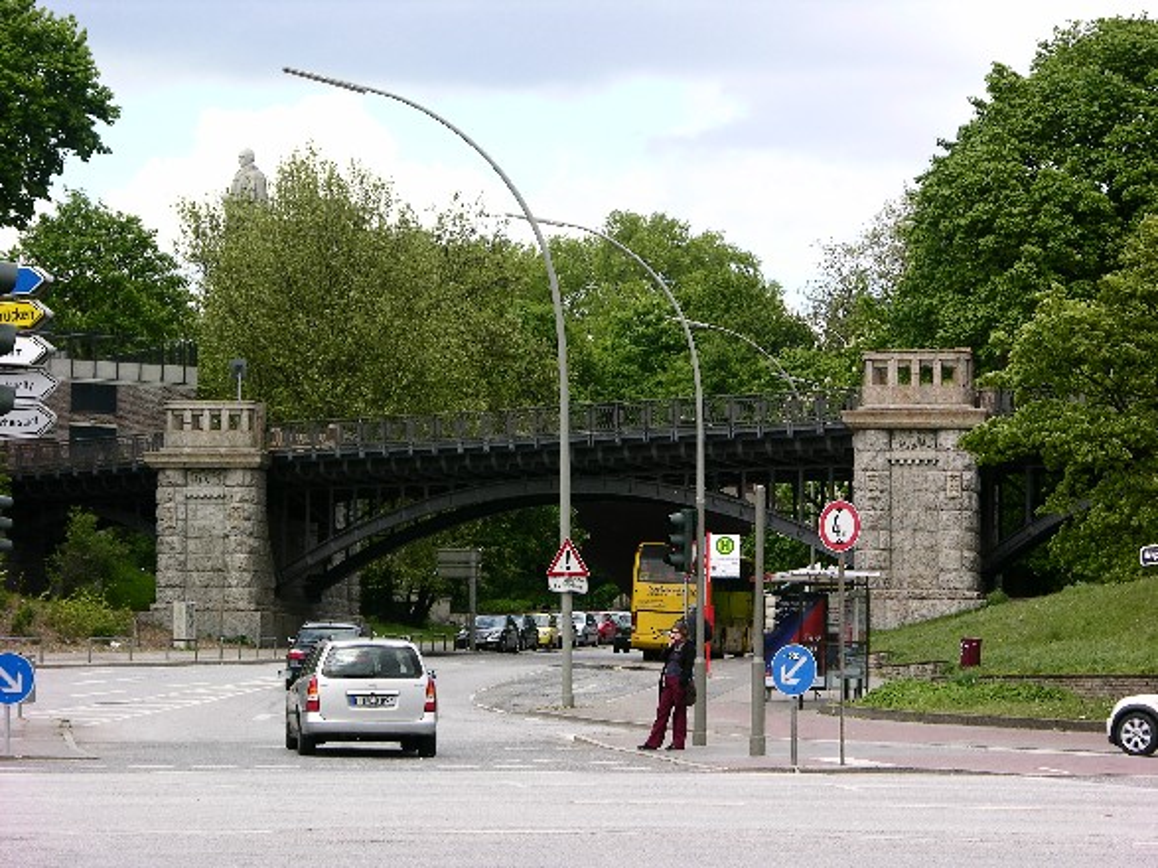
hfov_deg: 15.2
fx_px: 4348
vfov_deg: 11.4
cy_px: 434
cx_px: 579
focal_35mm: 130
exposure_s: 1/137
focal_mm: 31.9
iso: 50
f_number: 5.4
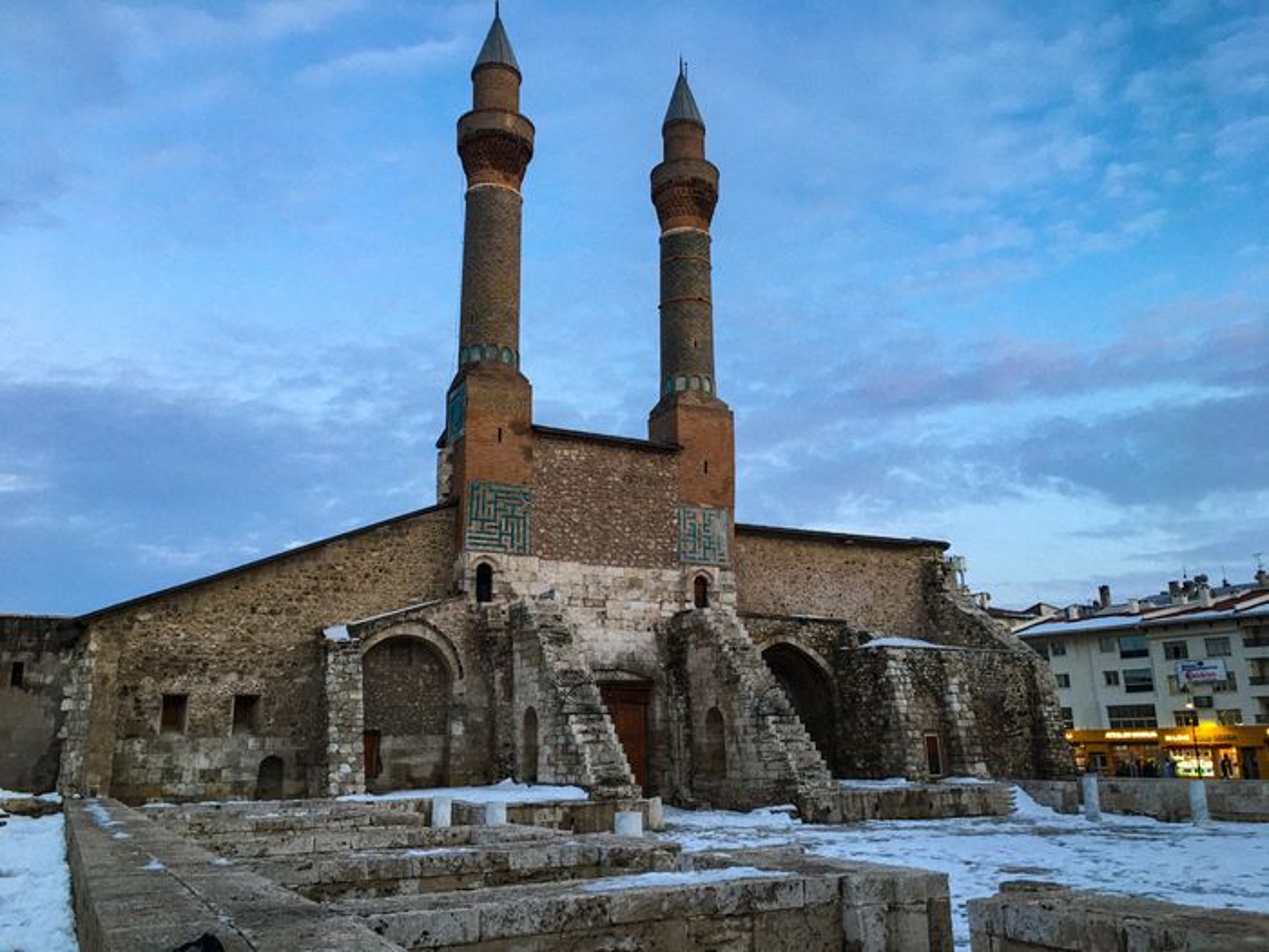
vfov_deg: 48.2
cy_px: 476
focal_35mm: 29
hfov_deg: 61.7
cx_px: 634
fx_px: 1063
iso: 40
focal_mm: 4.15
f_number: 2.2
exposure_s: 1/33
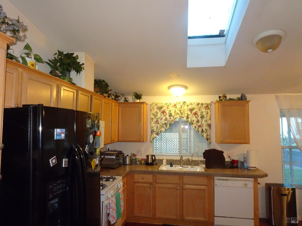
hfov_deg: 71.6
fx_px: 209
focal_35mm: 24
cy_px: 113
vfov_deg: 56.8
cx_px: 151
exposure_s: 1/30
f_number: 3.5
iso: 1000
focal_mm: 4.1
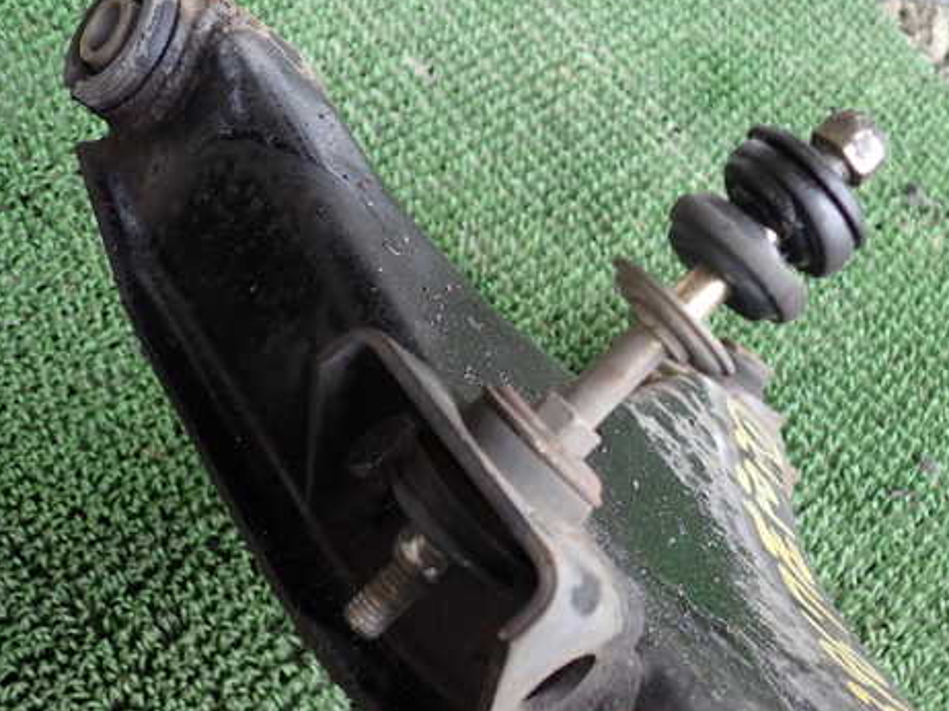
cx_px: 604
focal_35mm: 39
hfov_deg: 47.4
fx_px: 1069
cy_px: 372
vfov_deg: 36.8
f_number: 2.3
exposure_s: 1/50
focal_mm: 5.4
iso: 200
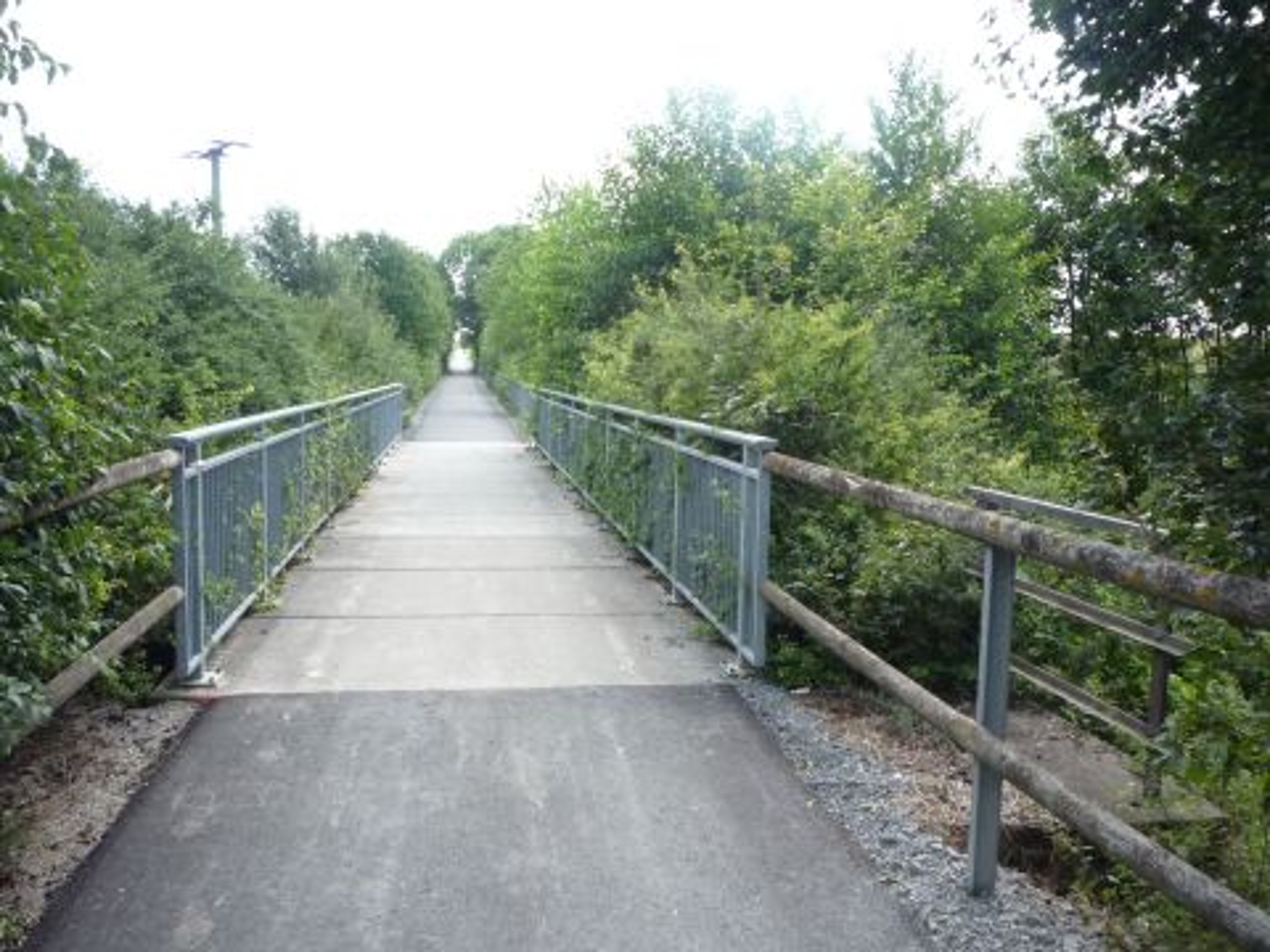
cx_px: 635
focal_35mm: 32
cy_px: 476
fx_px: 1174
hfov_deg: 56.8
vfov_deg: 44.2
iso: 200
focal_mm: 5.2
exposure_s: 1/200
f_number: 4
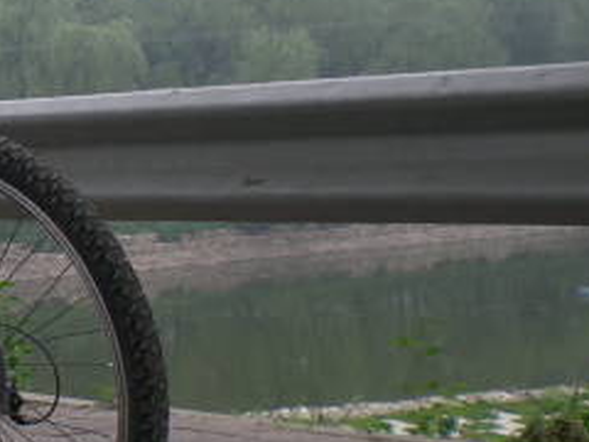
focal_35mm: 106
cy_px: 207
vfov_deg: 14.0
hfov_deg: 17.5
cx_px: -164
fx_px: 1804
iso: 50
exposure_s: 1/217
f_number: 4.6
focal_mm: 6.3
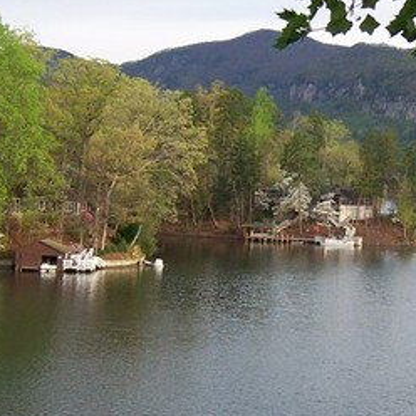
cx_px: 395
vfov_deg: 19.0
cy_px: 277
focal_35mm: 91
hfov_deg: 18.7
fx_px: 1237
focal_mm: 5.5
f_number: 3.4
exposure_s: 1/180
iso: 80
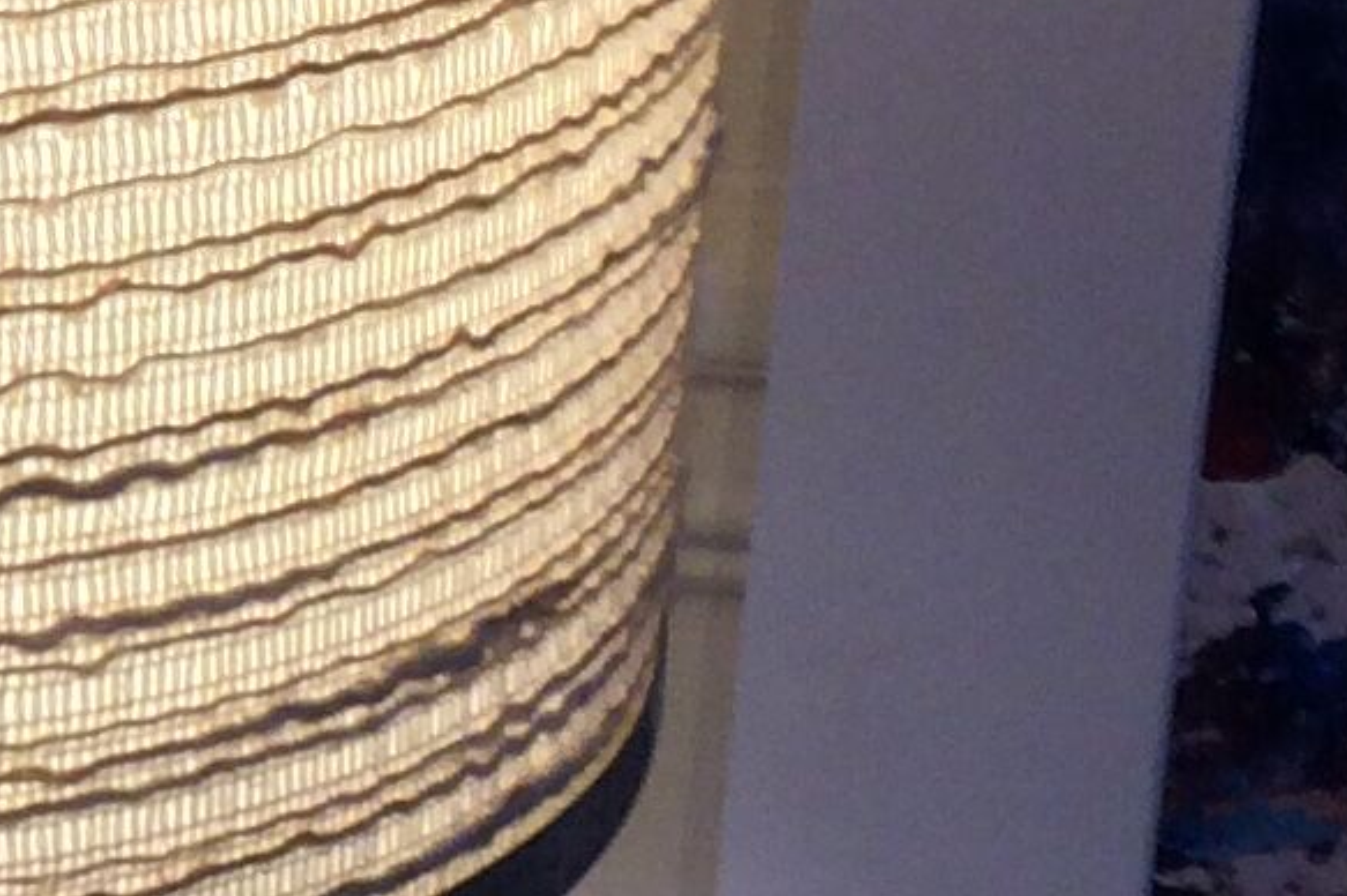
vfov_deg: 8.1
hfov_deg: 11.5
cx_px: -857
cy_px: 270
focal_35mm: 169
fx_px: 6320
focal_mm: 4.15
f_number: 2.2
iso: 64
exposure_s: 1/100
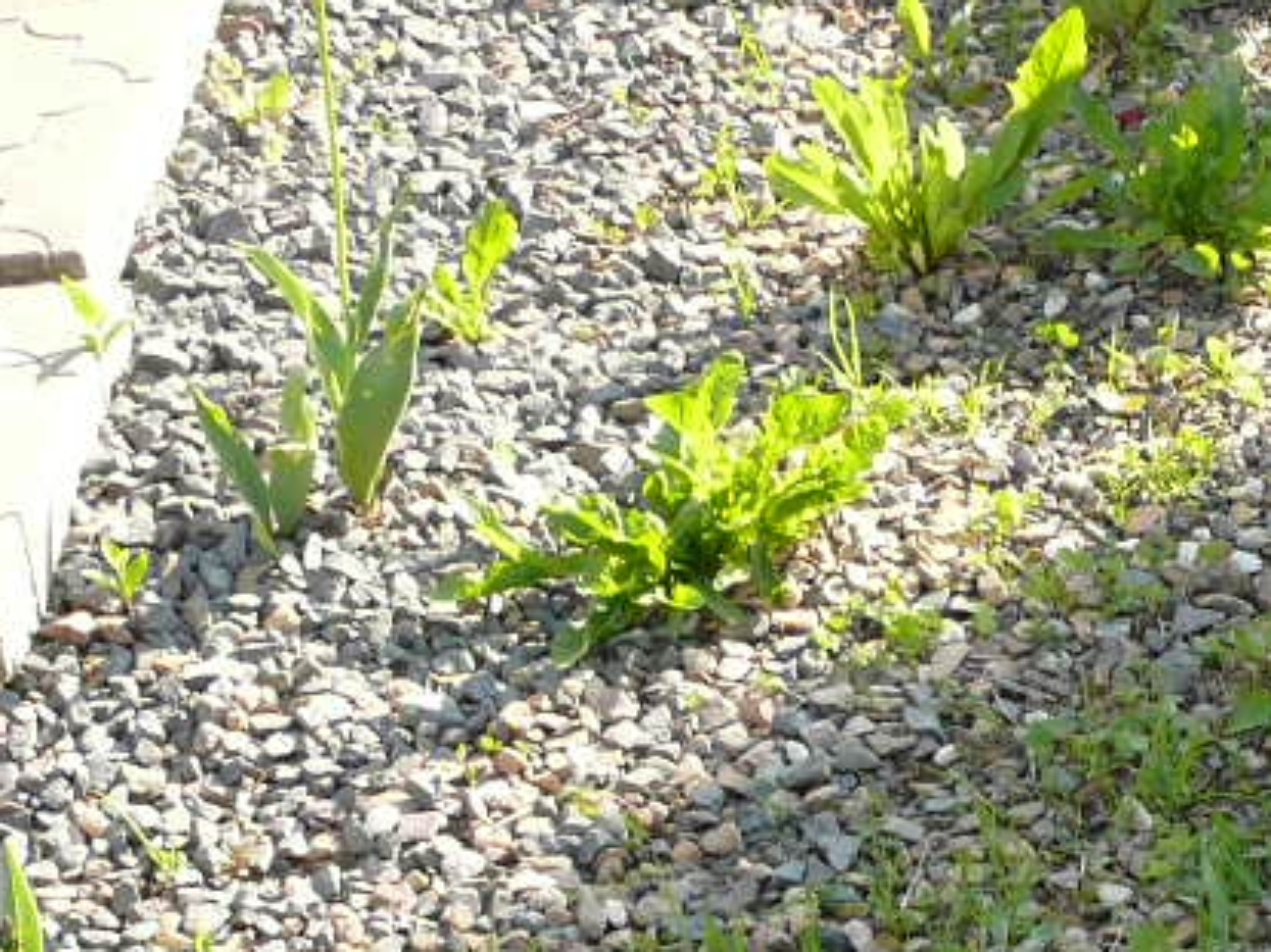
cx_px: 2046
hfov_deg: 13.5
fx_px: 4955
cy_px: 1479
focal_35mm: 135
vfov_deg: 10.6
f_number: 4
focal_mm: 7.4
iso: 100
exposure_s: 1/160
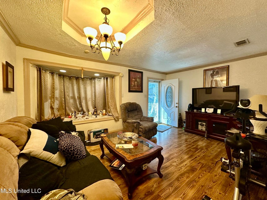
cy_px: 100
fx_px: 108
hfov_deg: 102.1
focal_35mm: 14
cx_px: 134
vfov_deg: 85.7
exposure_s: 1/60
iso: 200
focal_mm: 2.22
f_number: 2.2
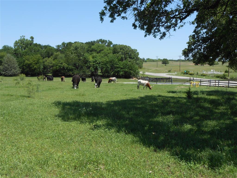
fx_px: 260
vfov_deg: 37.7
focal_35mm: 38
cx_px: 118
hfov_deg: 49.0
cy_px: 89
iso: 80
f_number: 4.2
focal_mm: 6.8
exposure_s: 1/500
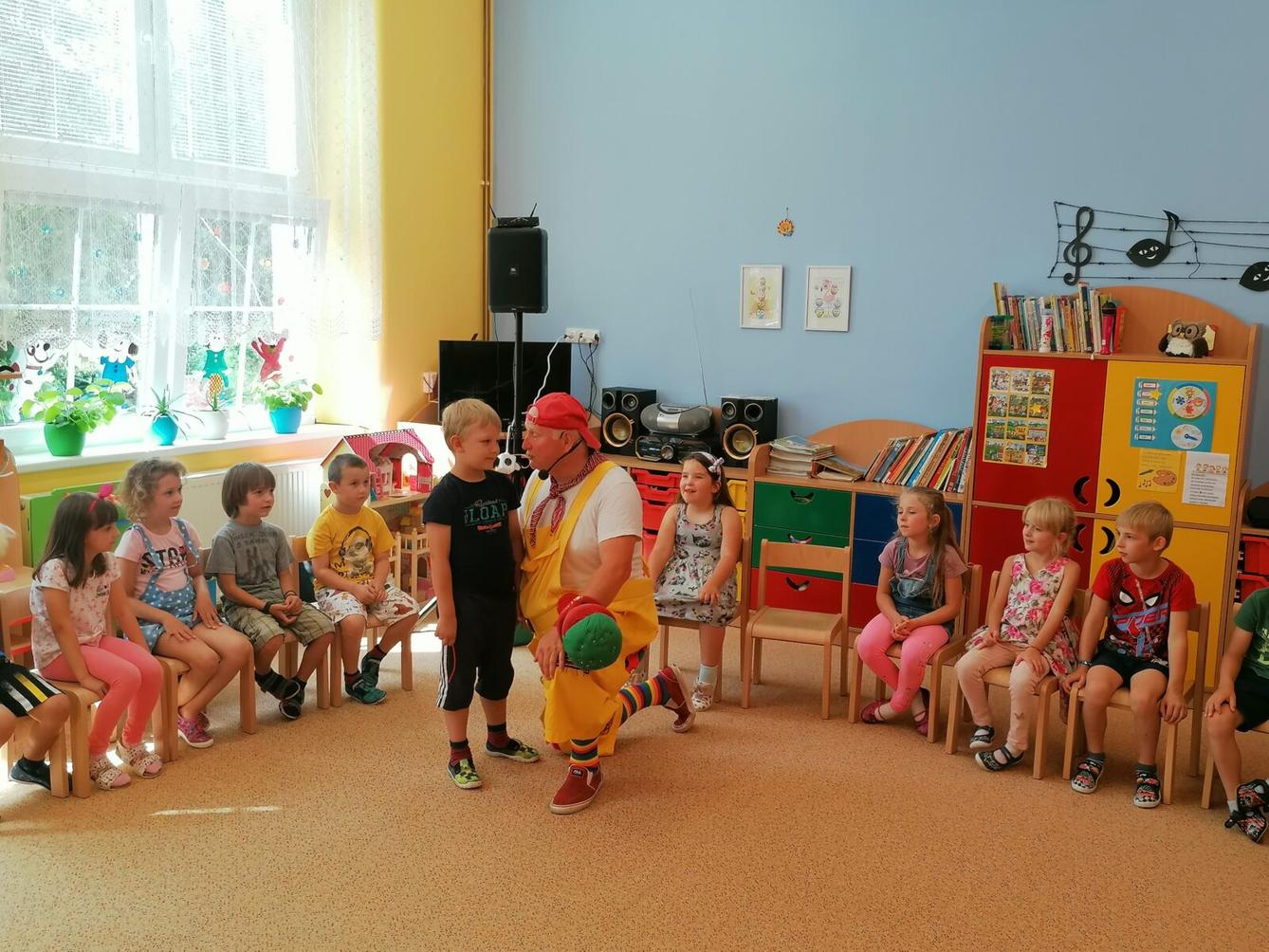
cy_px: 476
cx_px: 634
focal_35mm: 34
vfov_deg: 41.8
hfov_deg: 53.9
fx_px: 1247
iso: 64
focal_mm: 4.75
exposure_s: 1/100
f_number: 1.8
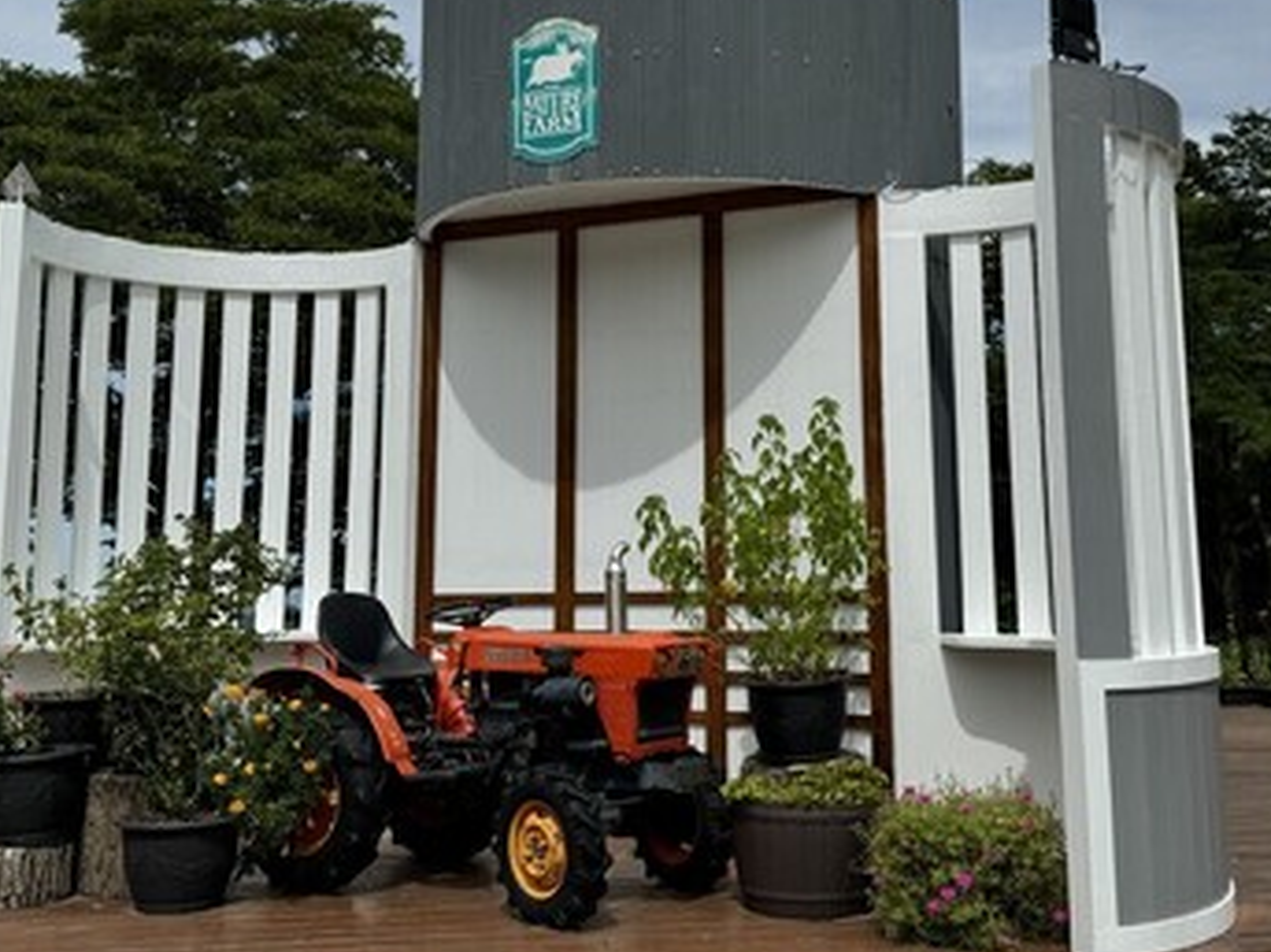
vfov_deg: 34.0
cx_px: 723
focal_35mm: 42
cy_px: 304
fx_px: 1542
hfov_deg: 44.7
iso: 80
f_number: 1.78
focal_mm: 6.76
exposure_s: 1/7937
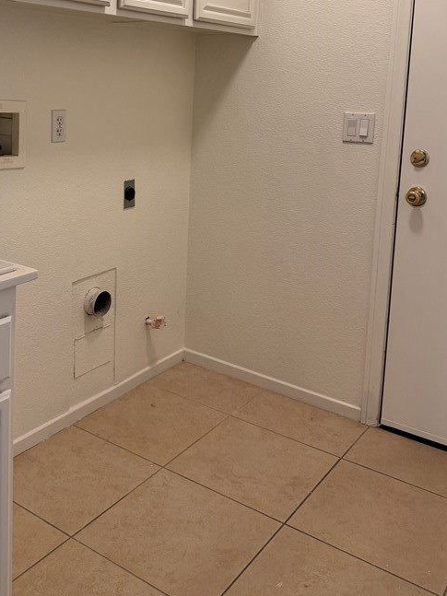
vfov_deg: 47.5
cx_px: 143
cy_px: 161
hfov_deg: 37.2
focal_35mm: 38
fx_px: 654
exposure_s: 1/120
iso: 160
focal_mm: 6.76
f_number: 1.78
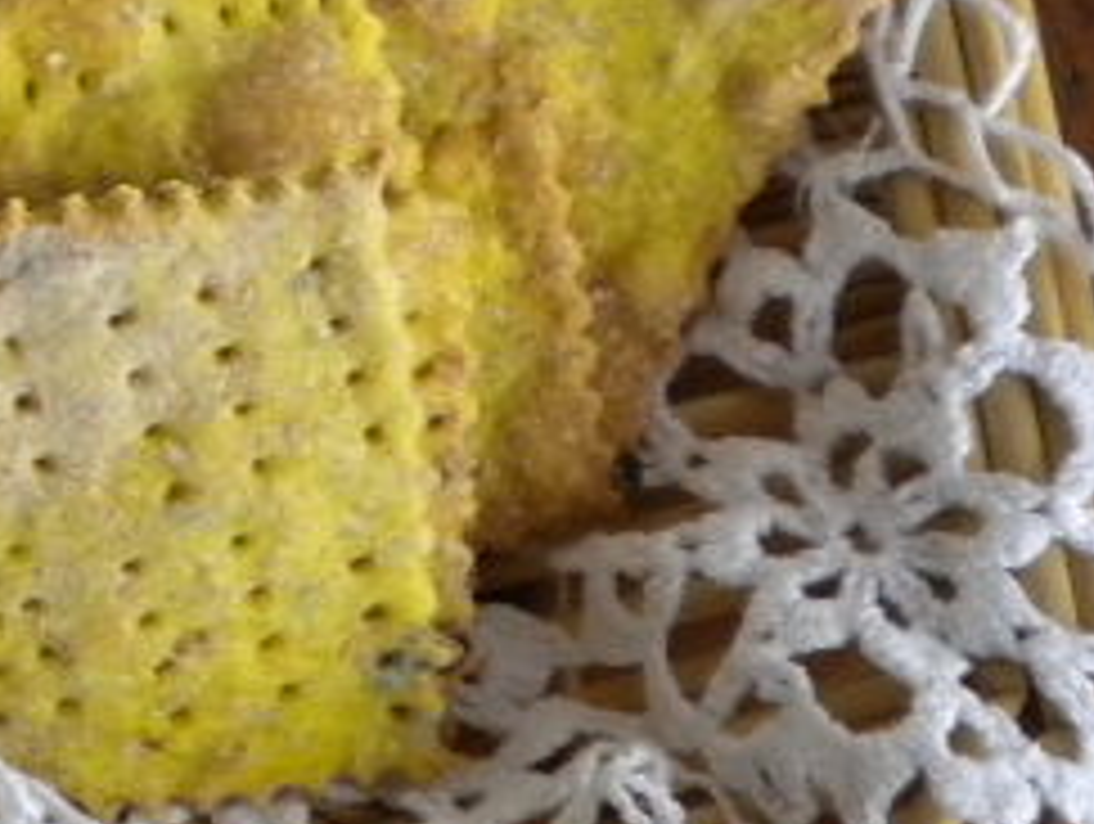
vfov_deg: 15.9
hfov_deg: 20.3
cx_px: -113
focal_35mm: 92
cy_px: 99
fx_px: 2912
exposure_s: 1/42.5
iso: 400
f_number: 3.1
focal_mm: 6.3
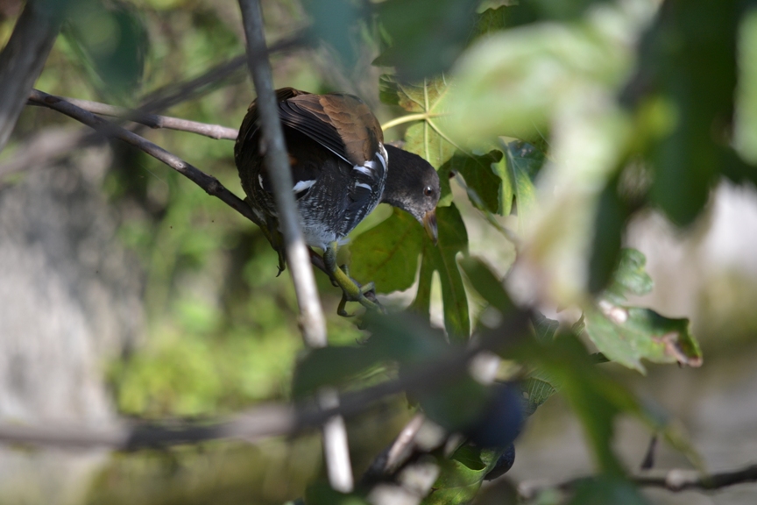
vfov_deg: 3.1
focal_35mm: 450
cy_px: 252
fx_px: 9462
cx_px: 378
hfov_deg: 4.6
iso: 360
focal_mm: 300
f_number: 5.6
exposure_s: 1/500
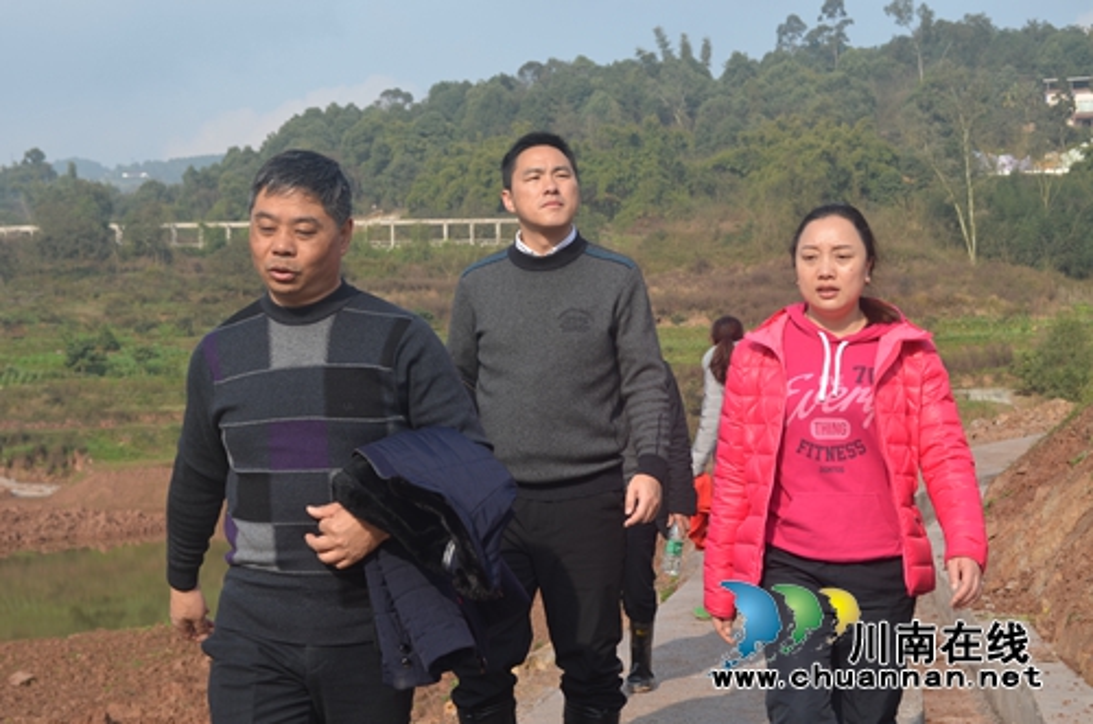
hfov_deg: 33.5
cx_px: 546
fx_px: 1818
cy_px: 362
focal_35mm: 60
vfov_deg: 22.5
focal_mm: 40
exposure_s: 1/250
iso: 140
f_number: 8
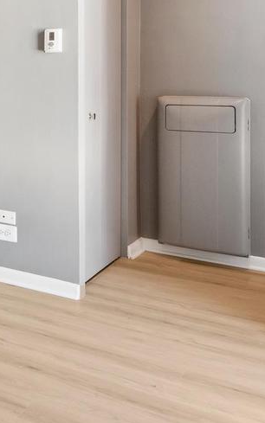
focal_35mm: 51
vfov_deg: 38.6
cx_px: -281
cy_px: 109
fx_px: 589
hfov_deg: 17.3
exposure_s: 1/13
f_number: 8
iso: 500
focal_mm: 17
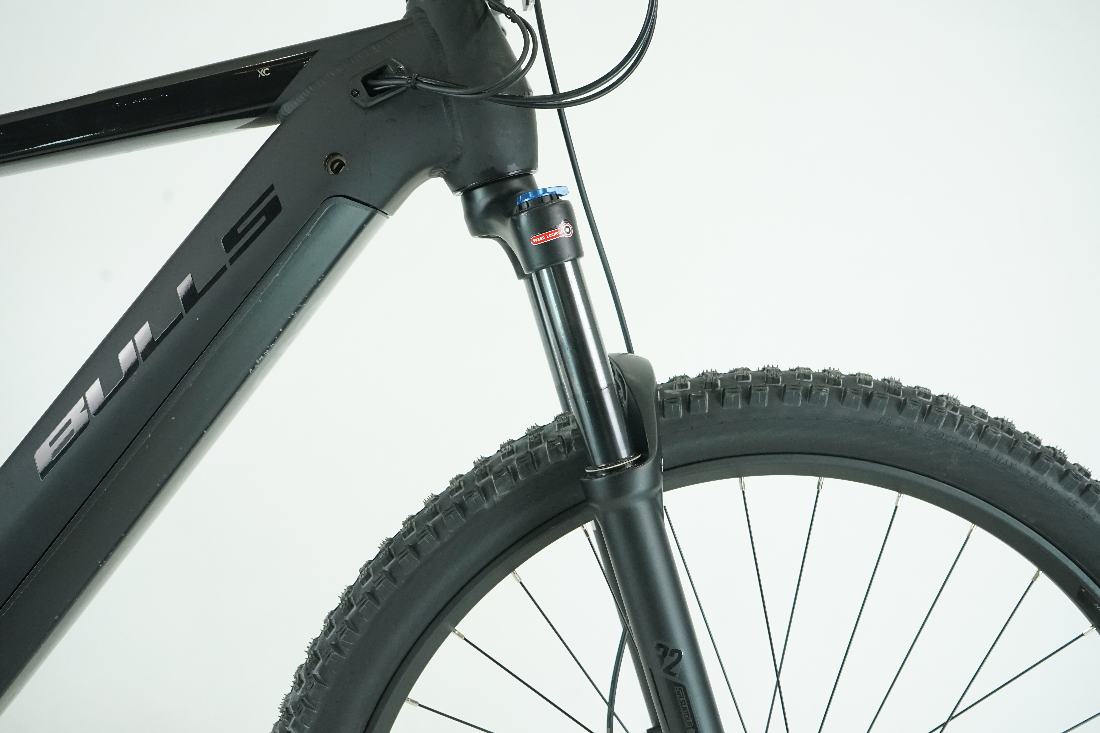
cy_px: 366
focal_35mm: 37
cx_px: 550
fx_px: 1130
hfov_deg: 51.9
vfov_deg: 35.9
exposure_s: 1/200
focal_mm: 37
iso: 3200
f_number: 7.1
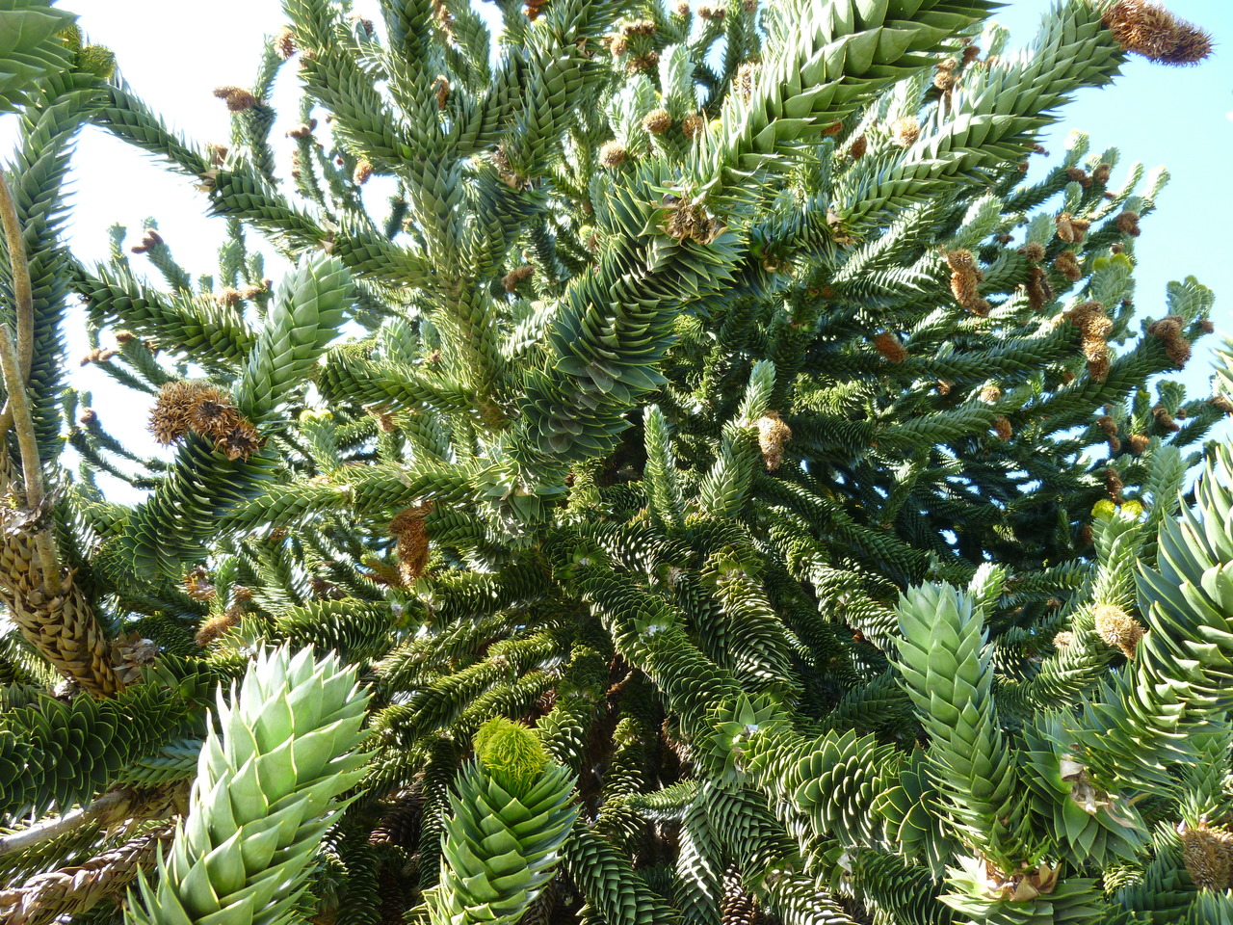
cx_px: 616
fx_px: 890
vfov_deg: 54.9
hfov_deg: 69.4
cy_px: 462
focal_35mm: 25
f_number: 3.3
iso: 80
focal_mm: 4.5
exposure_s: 1/50
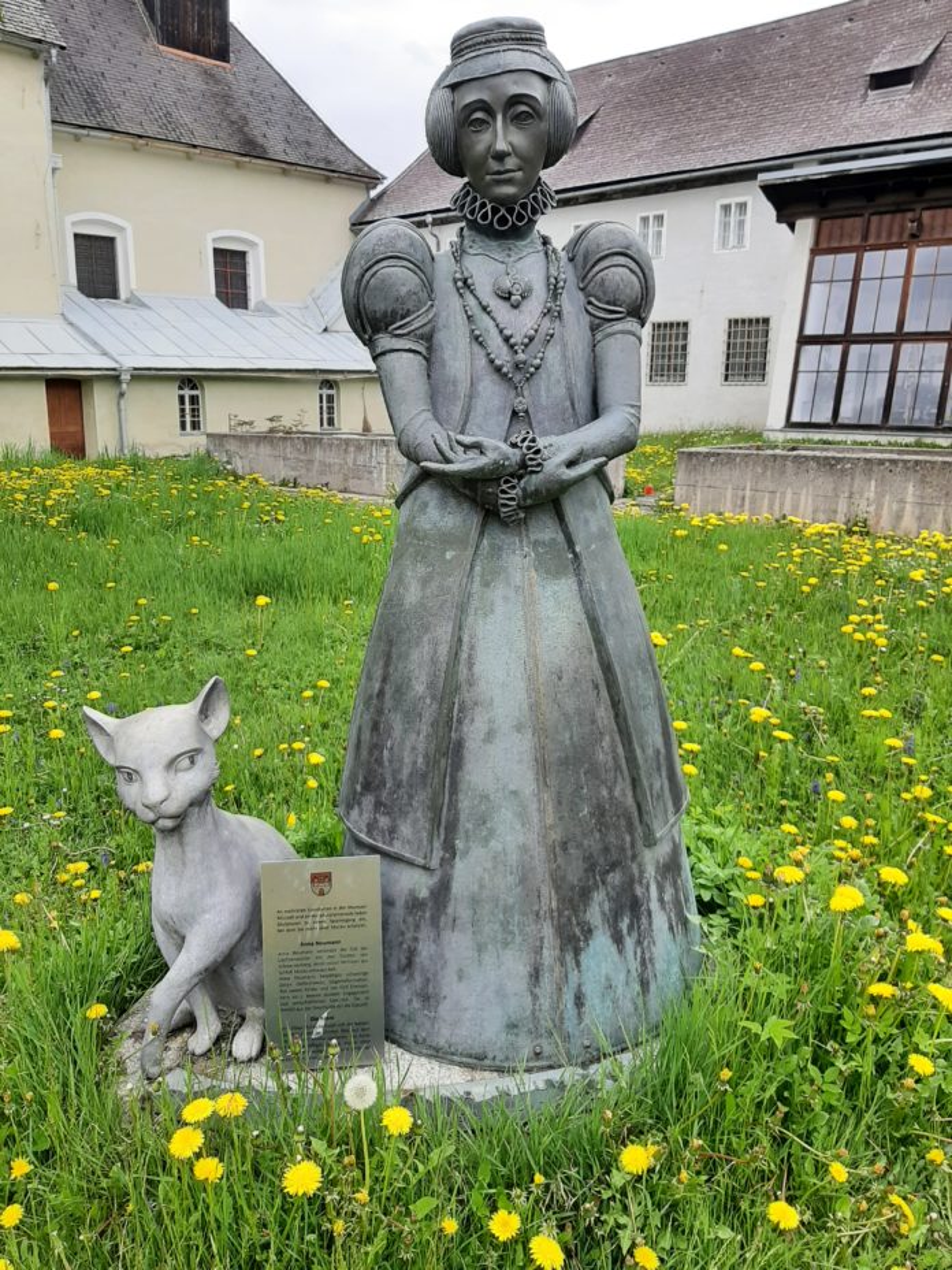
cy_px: 635
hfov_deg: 53.1
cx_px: 476
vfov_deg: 67.3
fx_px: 953
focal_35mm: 26
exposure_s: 1/192
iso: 40
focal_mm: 3.93
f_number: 1.7
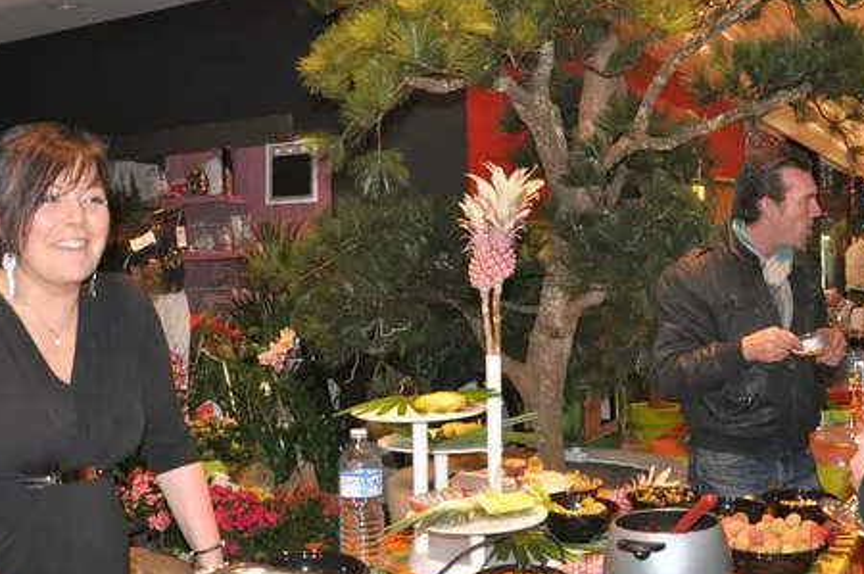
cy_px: 333
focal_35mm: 42
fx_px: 1007
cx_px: 457
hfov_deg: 46.4
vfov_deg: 31.8
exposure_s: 1/60
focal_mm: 18
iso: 800
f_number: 3.5
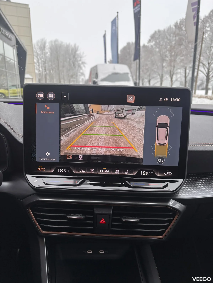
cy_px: 142
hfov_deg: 53.1
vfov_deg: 67.3
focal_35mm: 26
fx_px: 213
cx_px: 106
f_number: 1.6
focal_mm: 5.96
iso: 80
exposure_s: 1/121
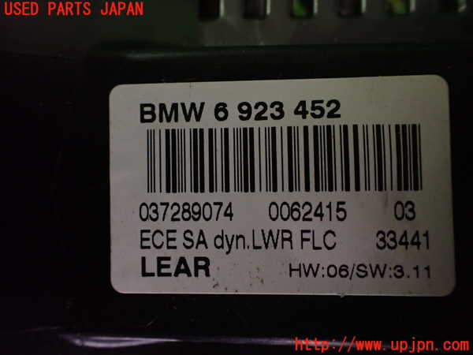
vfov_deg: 46.8
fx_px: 410
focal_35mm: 30
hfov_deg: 60.0
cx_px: 236
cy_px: 178
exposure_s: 1/40
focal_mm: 5.4
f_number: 2.3
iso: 800
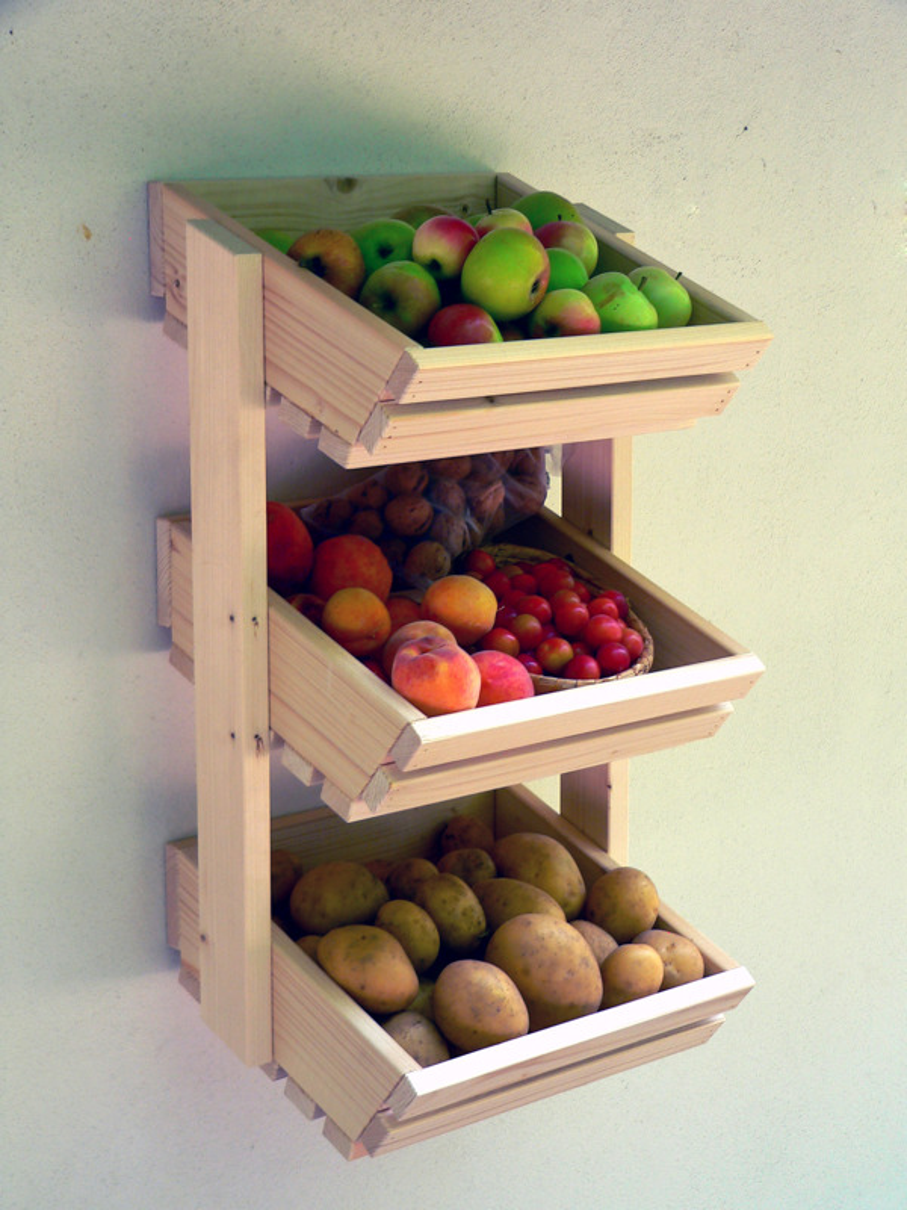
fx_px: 2515
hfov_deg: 20.4
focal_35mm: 72
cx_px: 454
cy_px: 605
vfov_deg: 27.0
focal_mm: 12.1
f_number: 2.8
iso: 80
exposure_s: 1/60
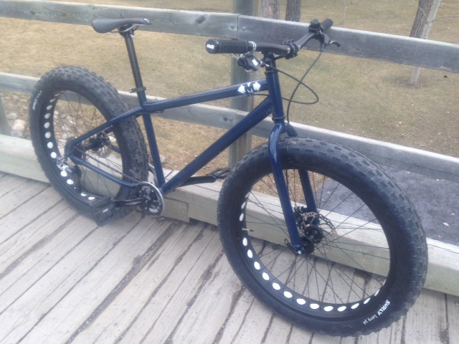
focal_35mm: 33
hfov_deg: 55.4
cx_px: 230
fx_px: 438
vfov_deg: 42.9
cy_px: 172
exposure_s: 1/20
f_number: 2.4
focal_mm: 4.12
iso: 64
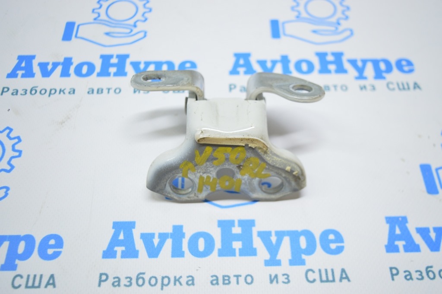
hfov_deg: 53.2
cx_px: 221
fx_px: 442
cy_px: 147
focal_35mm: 36
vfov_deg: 36.8
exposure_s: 1/50
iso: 400
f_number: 4
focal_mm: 24
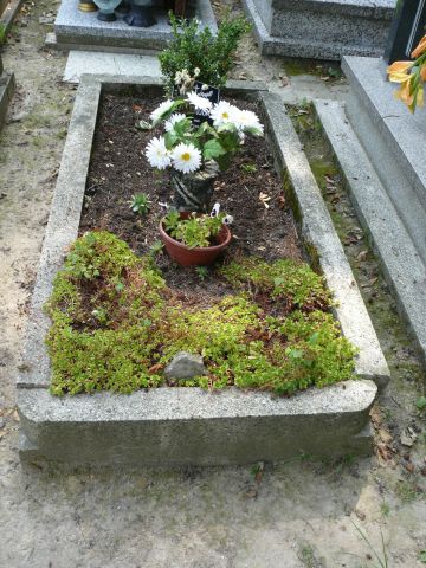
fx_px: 574
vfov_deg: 52.6
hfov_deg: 40.7
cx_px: 213
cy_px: 284
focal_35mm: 35
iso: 100
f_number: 4
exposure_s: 1/160
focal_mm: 7.4
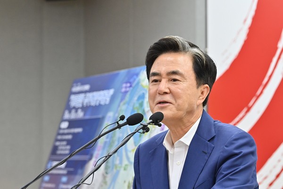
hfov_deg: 12.5
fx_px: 1297
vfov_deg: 8.3
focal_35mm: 165
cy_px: 94
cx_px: 142
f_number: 6.3
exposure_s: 1/400
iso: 2000
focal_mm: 165
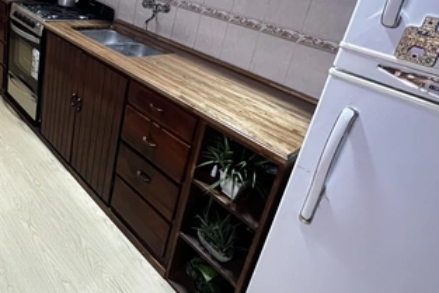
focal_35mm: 19
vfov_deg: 61.3
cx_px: 143
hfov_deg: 83.6
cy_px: 76
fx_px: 232
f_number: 1.8
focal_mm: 1.57
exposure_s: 1/50
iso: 800
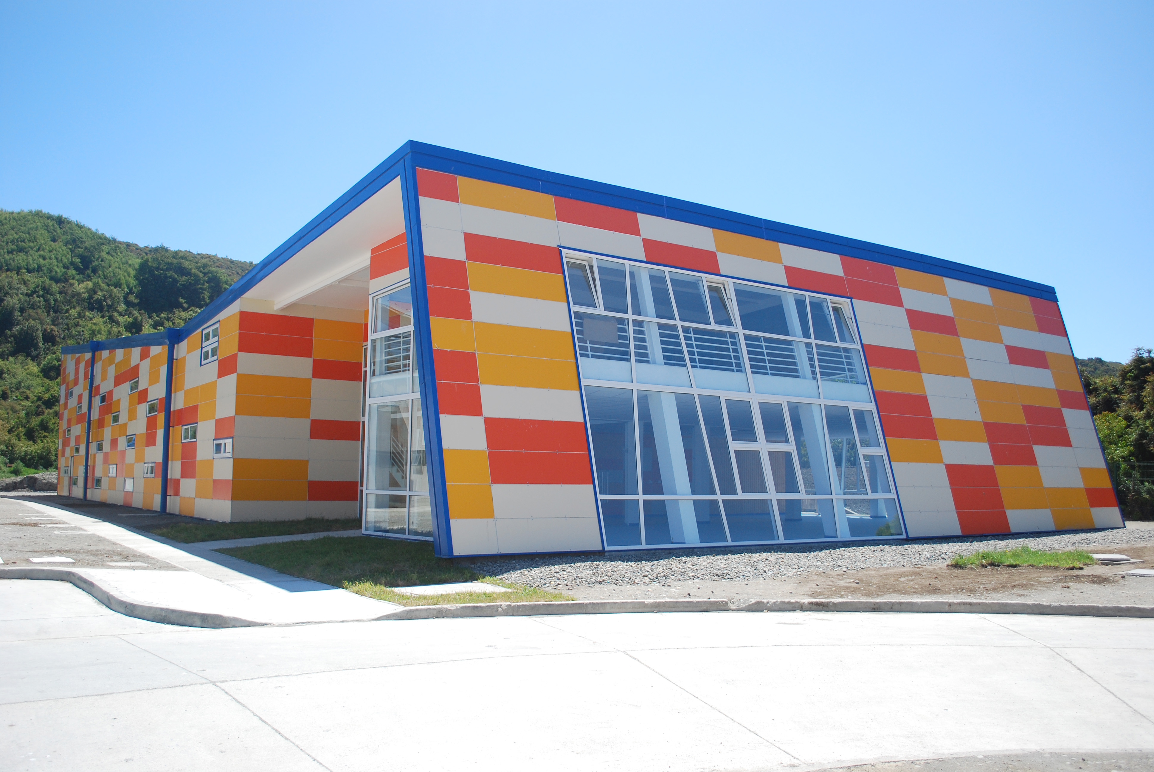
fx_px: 963
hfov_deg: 61.9
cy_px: 386
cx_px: 577
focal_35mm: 30
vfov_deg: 43.7
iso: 180
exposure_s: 1/1000
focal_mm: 20
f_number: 4
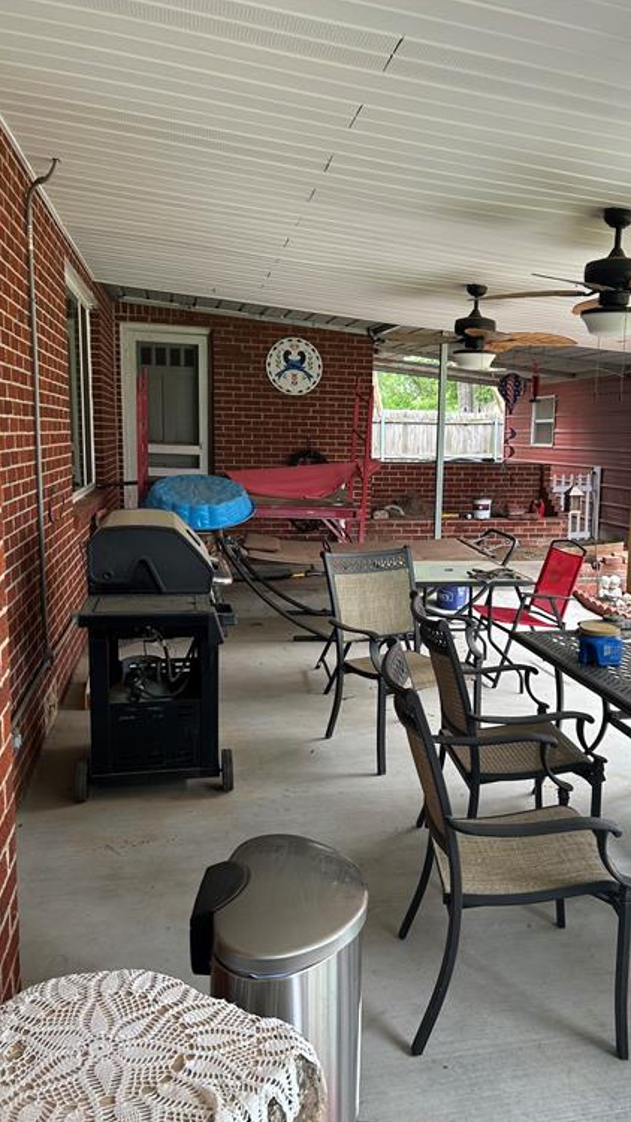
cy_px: 571
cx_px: 417
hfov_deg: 39.7
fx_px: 862
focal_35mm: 29
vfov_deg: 66.1
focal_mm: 5.7
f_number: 1.5
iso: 50
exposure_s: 1/121
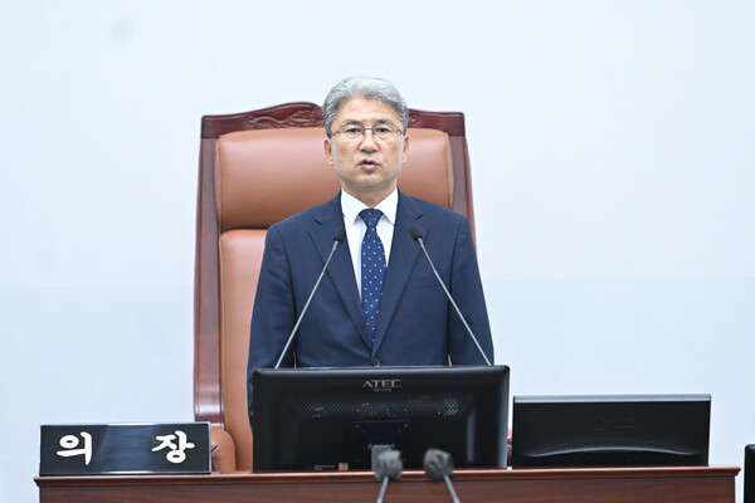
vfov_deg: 4.6
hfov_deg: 6.9
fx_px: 6291
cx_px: 378
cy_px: 252
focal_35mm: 300
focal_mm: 200
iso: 2000
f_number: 3.5
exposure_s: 1/200
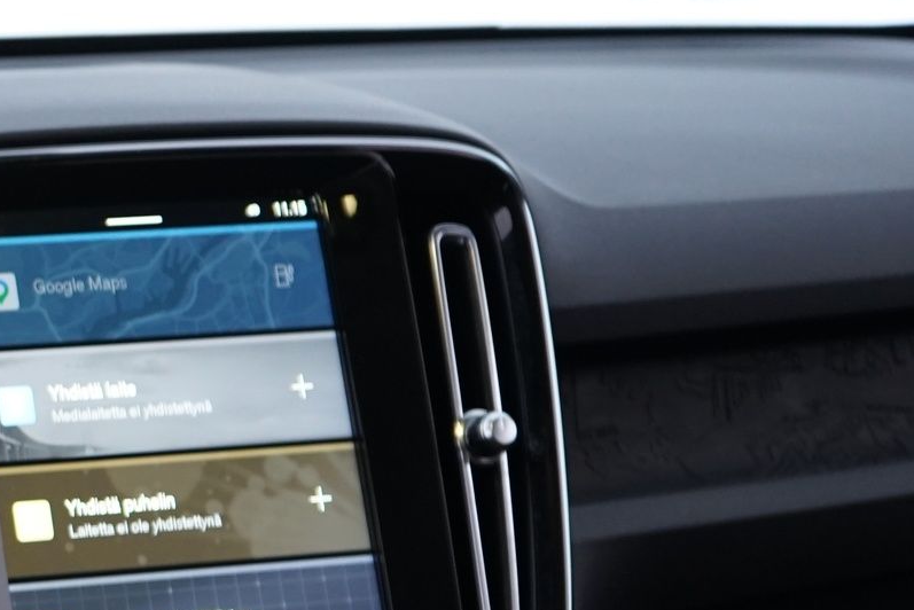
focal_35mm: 116
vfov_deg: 11.7
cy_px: 565
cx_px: -468
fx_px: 2946
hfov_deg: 16.1
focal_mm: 37
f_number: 4.5
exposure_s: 1/8
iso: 800
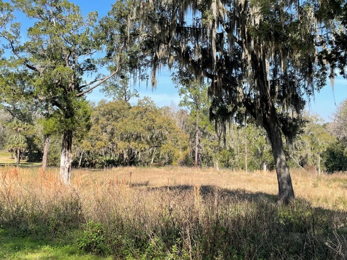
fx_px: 401
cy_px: 97
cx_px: 204
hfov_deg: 46.6
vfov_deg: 35.7
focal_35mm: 40
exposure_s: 1/1453
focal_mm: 4.2
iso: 32
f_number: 1.6
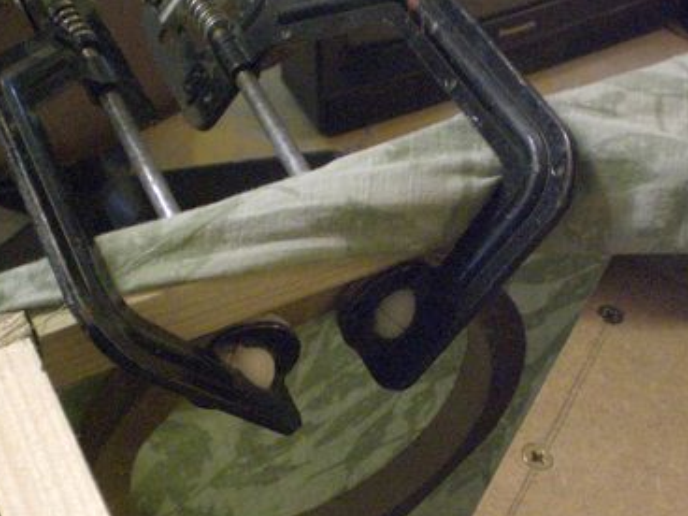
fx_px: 1312
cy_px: 355
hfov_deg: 29.4
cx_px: 333
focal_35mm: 66
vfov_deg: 22.1
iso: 800
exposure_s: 1/80
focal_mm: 6.3
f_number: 3.1
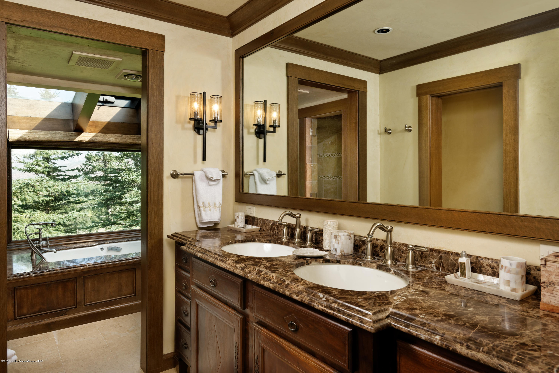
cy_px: 186
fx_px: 373
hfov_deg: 73.7
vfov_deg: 53.2
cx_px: 280
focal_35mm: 24
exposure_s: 1.6
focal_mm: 24
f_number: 10
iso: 320
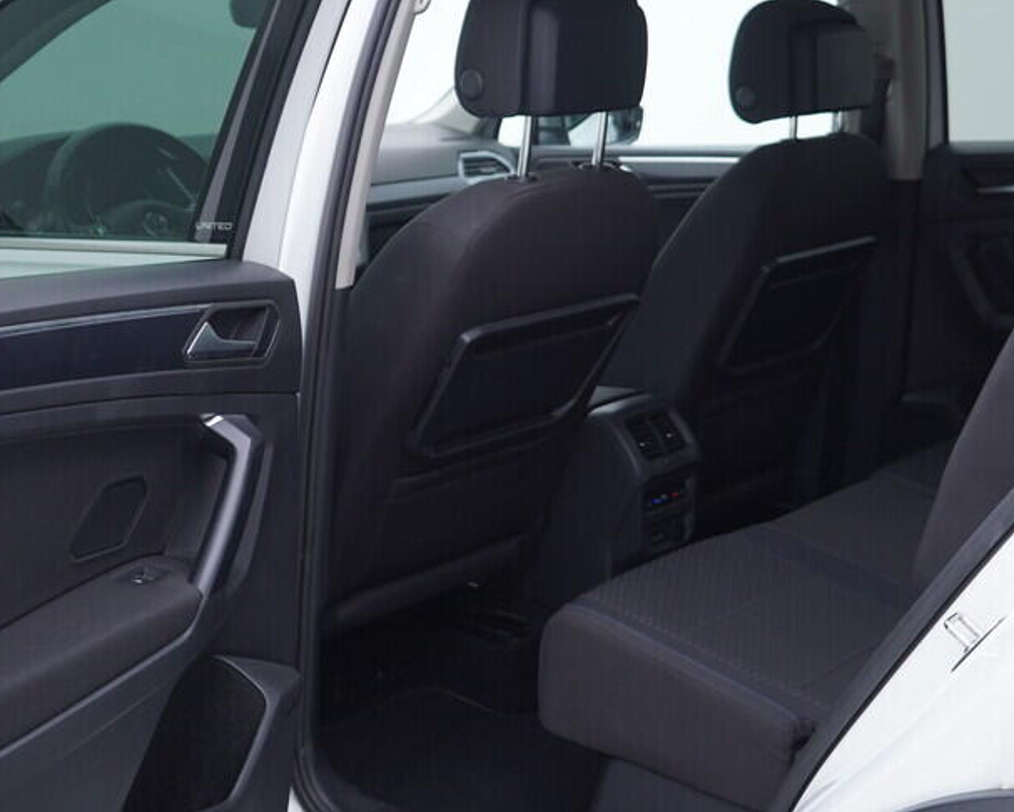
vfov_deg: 26.7
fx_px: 1711
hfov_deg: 33.0
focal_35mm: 57
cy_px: 355
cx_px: 464
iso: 125
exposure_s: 1/50
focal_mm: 24
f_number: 3.2
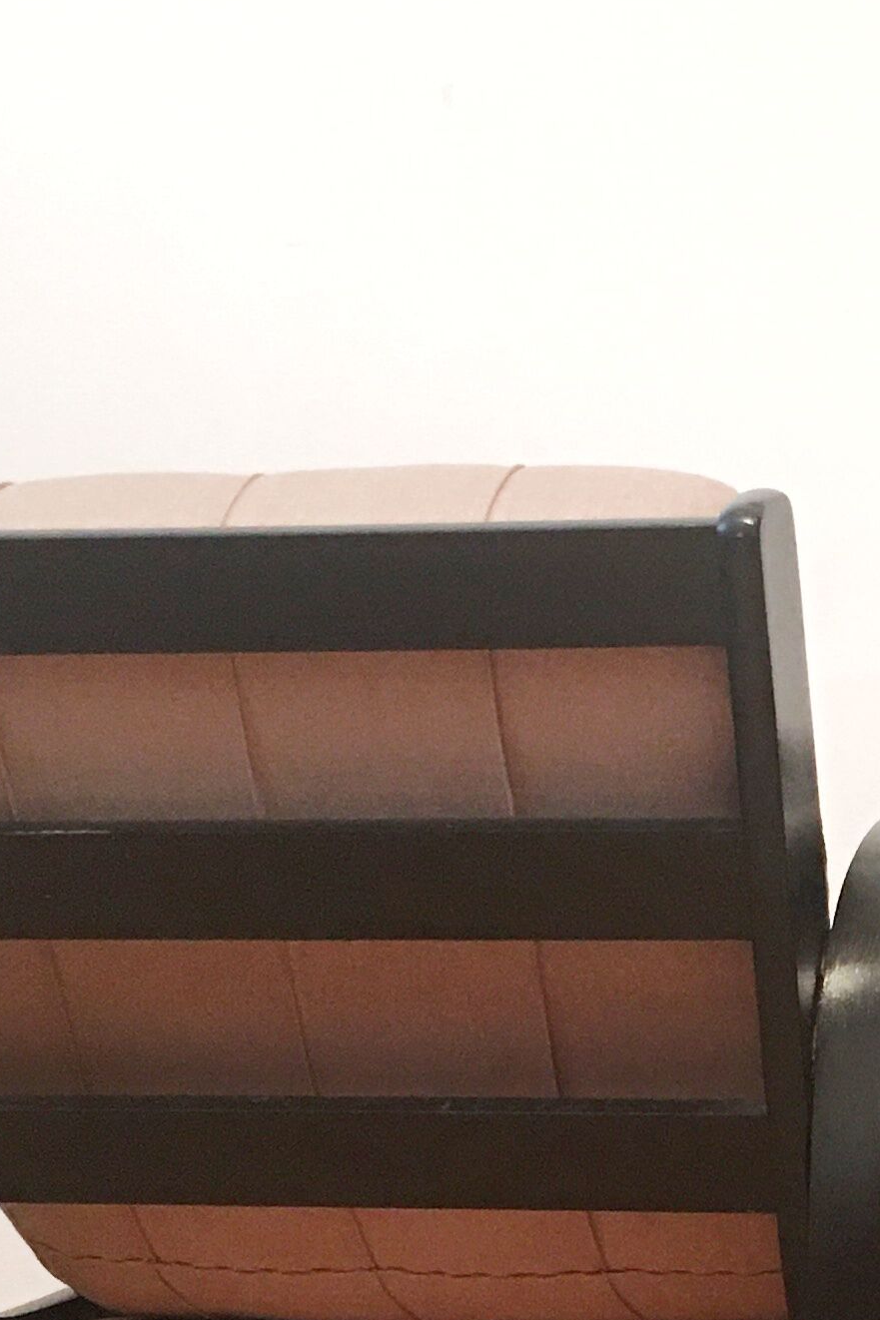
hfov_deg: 14.3
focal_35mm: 92
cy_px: 1223
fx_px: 3374
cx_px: 1097
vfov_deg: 21.6
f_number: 2.2
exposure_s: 1/10
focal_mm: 4.15
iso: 100
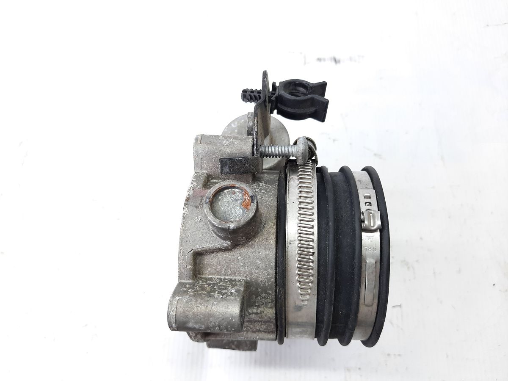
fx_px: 367
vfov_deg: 54.9
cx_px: 254
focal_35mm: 25
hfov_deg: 69.4
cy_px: 190
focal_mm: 4.6
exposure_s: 1/50
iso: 80
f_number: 2
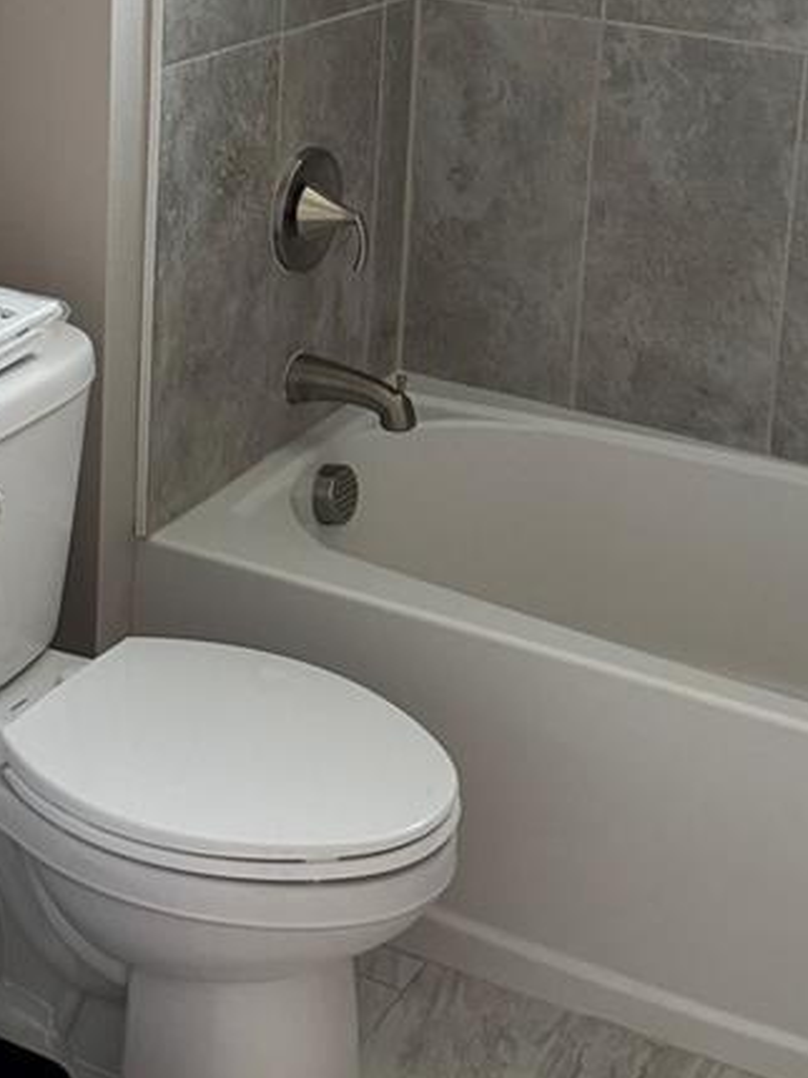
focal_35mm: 67
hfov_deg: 21.9
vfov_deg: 27.8
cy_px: 80
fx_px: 2087
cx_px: 432
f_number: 1.78
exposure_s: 1/60
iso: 400
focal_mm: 6.76
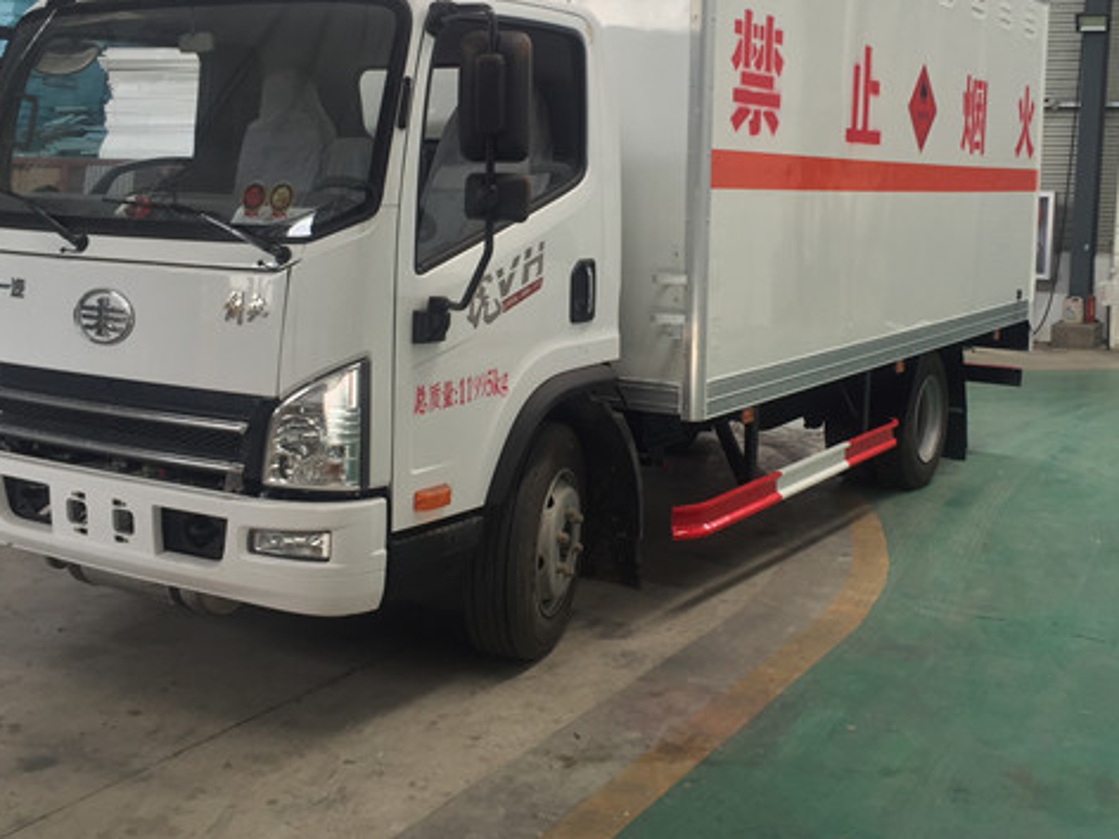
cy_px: 283
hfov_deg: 45.7
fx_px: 1325
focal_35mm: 41
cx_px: 607
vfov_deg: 34.8
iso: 40
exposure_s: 1/50
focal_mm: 4.15
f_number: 2.2
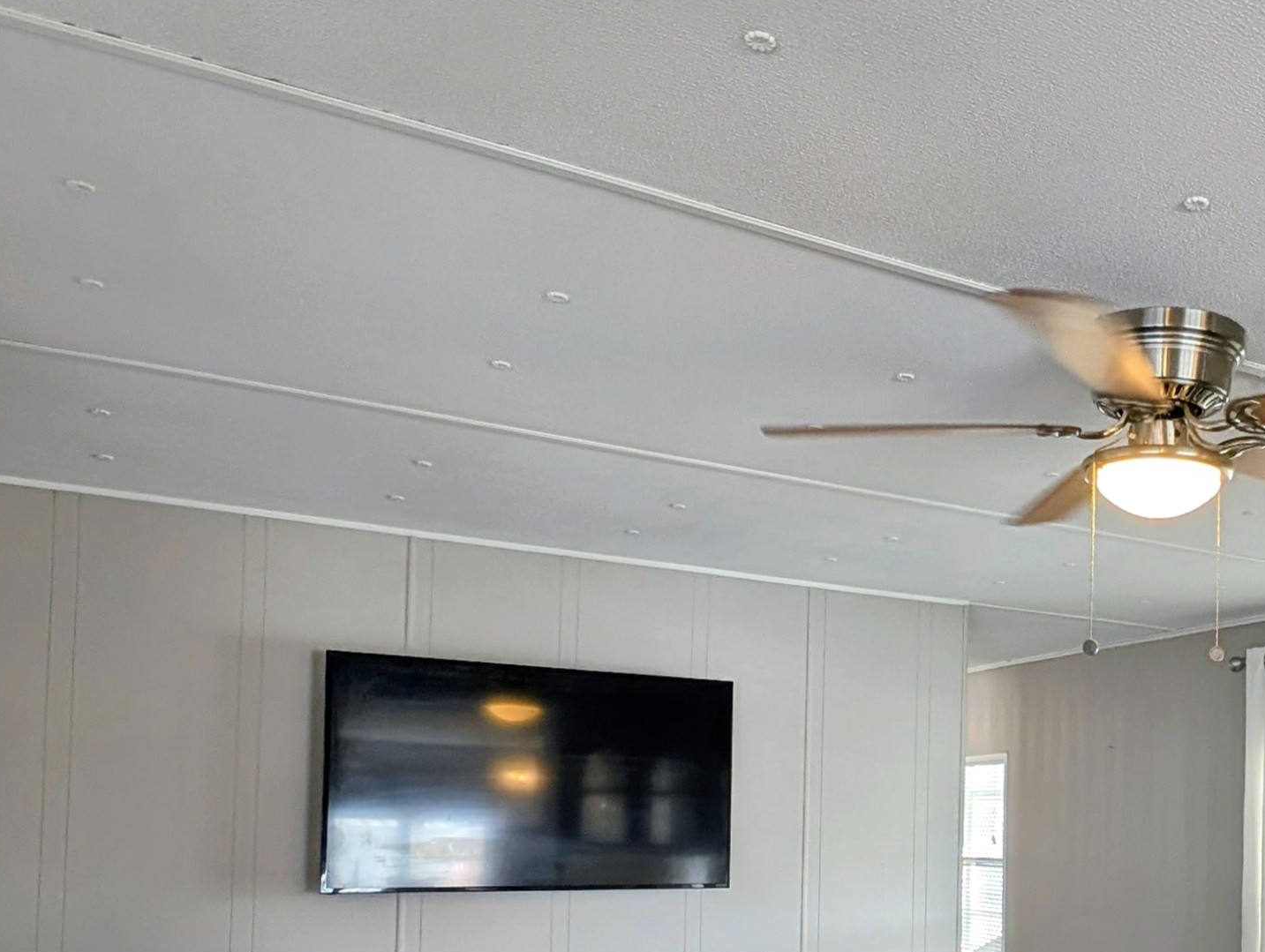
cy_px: 789
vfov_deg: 39.9
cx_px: 1049
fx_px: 1244
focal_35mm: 34
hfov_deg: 50.0
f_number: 1.95
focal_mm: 2.23
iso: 80
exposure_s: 1/85.9
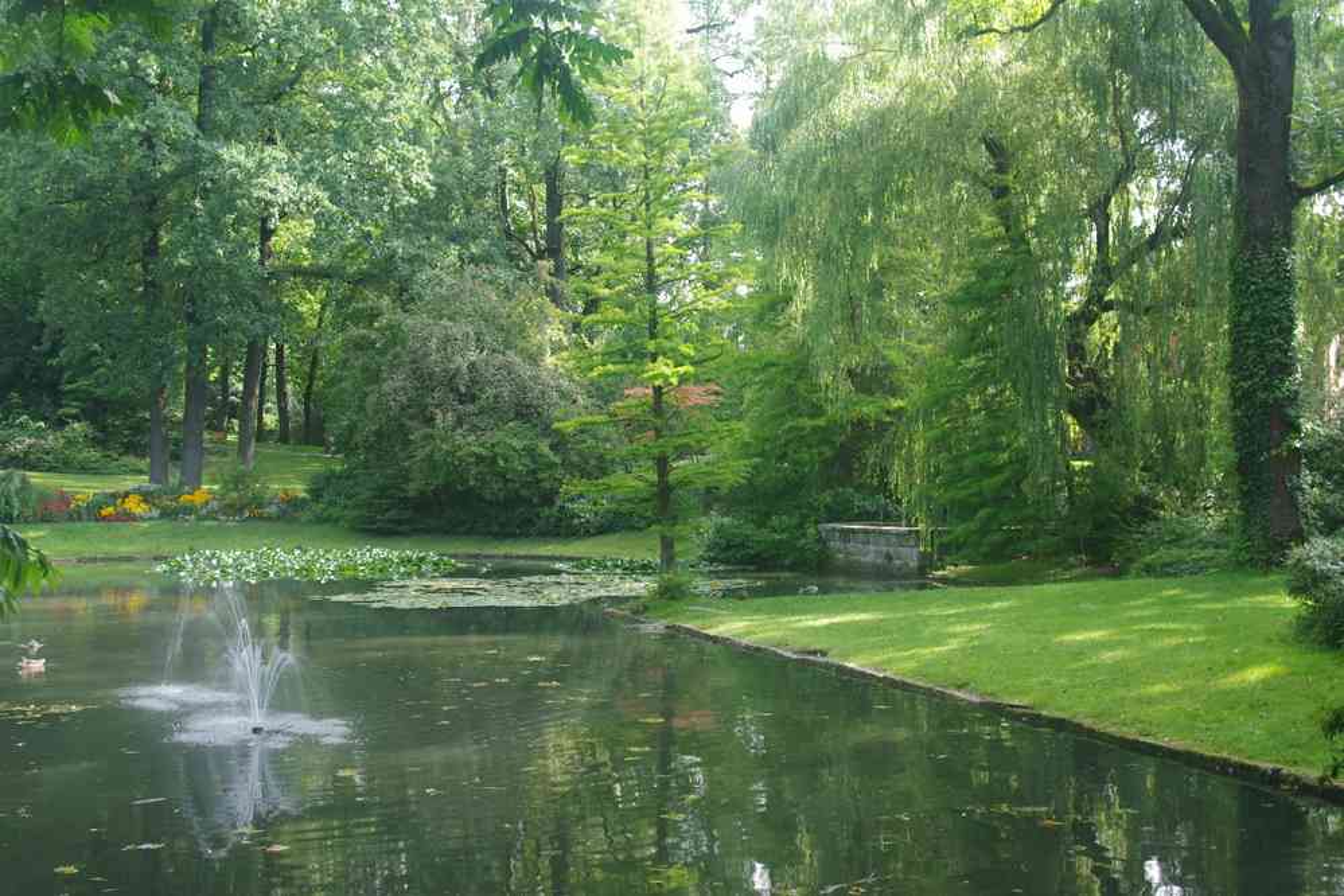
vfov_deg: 34.2
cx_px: 672
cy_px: 448
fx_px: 1456
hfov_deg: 49.6
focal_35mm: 39
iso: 100
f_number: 7.1
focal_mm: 26
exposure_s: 1/8
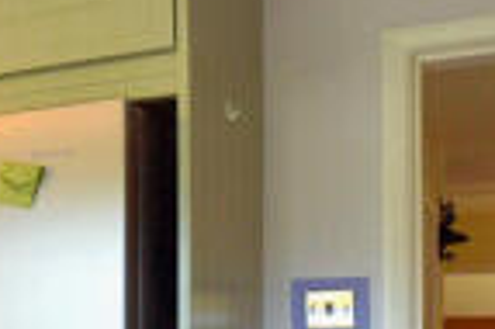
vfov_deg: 15.1
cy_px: 700
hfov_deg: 20.2
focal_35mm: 69
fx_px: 948
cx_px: -412
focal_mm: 10
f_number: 5
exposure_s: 1/100
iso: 200
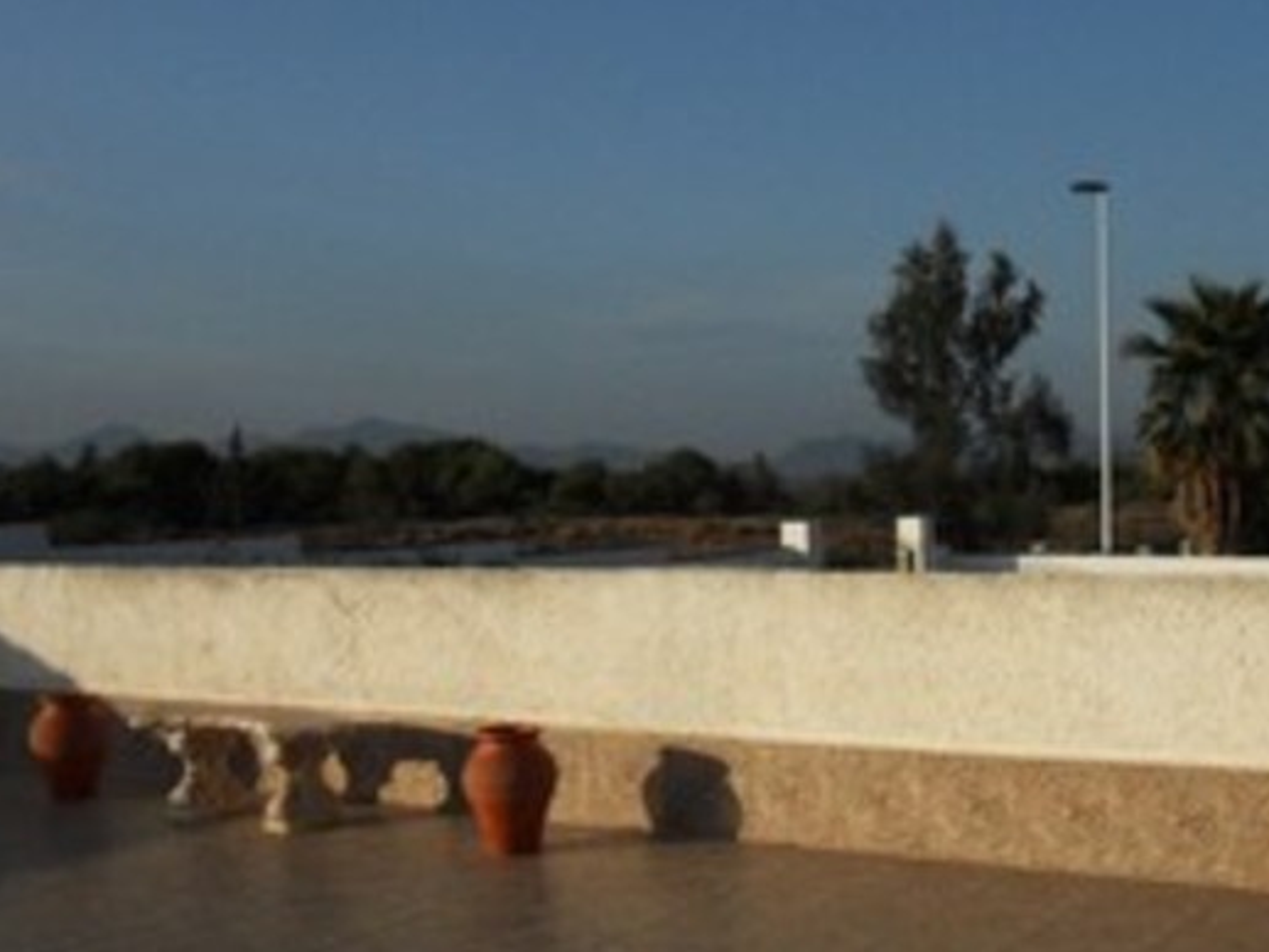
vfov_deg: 30.9
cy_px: 529
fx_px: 1723
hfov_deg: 40.3
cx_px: 731
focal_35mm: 47
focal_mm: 4.9
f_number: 8.9
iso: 200
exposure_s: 1/750
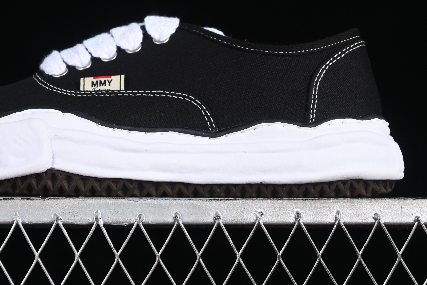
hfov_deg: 16.5
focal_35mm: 124
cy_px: 53
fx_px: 1471
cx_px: 151
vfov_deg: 11.0
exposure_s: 1/60
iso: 160
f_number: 6.3
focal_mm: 50
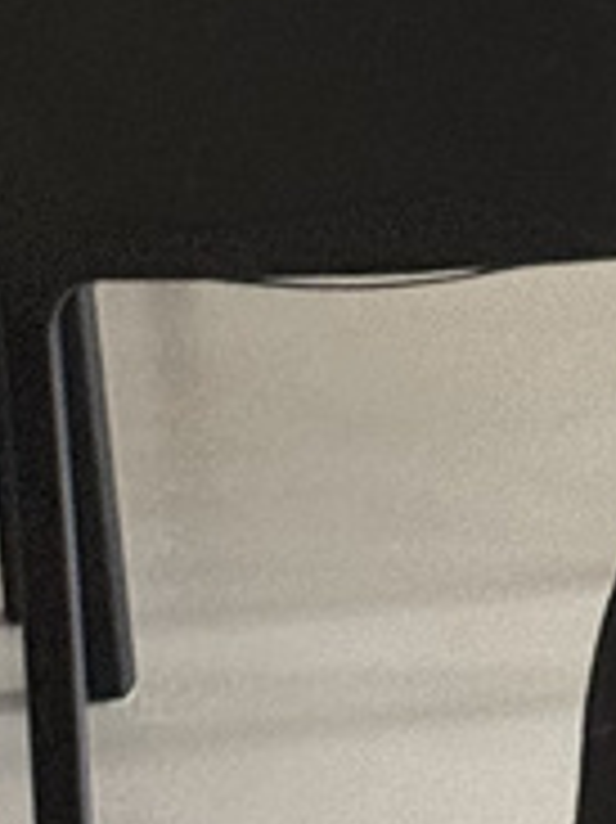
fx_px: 6224
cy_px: 284
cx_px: 854
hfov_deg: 5.6
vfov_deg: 7.6
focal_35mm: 262
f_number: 1.78
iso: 500
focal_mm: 6.76
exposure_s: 1/40
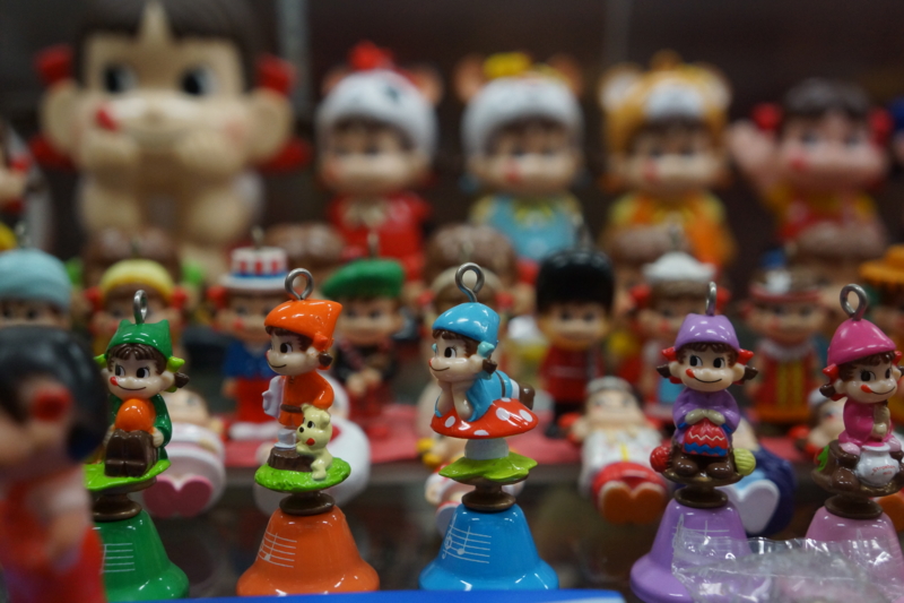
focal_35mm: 49
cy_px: 302
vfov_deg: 27.5
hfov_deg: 40.4
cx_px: 452
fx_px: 1230
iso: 1250
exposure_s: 1/60
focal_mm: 33
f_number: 4.5
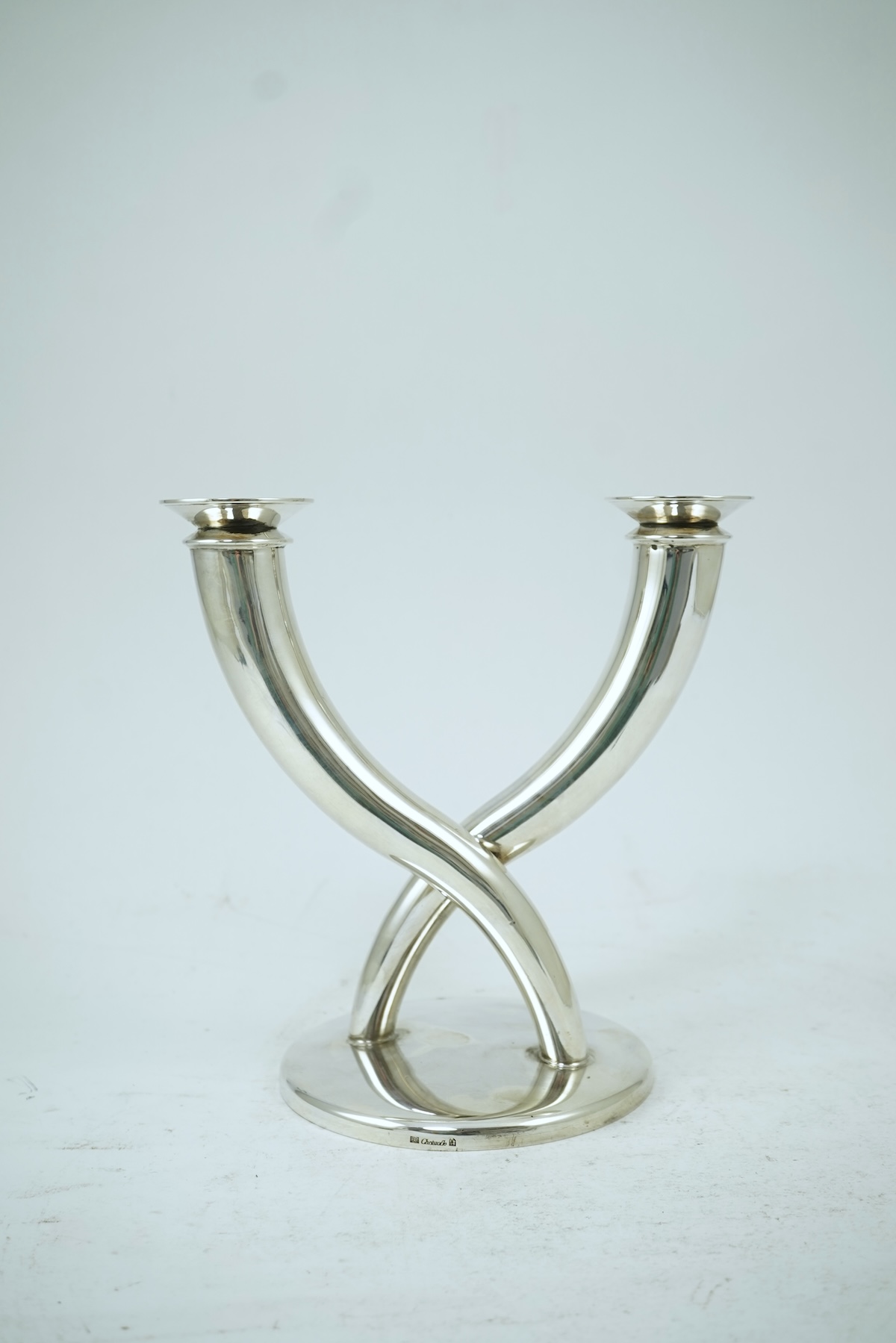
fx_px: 1679
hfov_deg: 29.9
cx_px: 448
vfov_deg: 43.6
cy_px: 672
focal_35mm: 45
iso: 320
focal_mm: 30
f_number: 8
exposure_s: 1/40
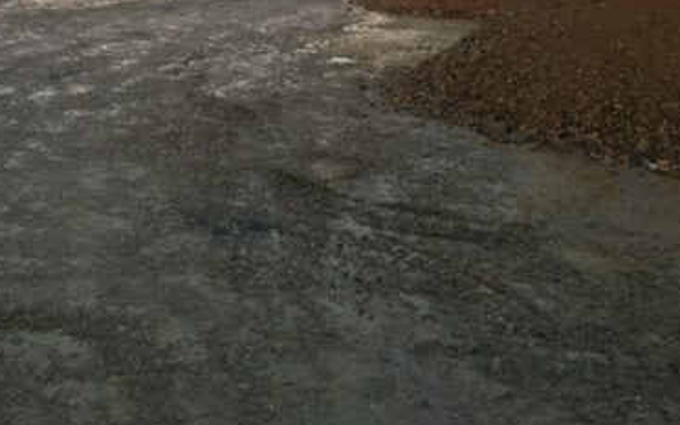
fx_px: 982
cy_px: -5
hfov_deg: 38.2
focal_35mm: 53
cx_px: 326
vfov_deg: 23.4
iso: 32
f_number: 2.2
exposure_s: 1/50
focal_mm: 4.15
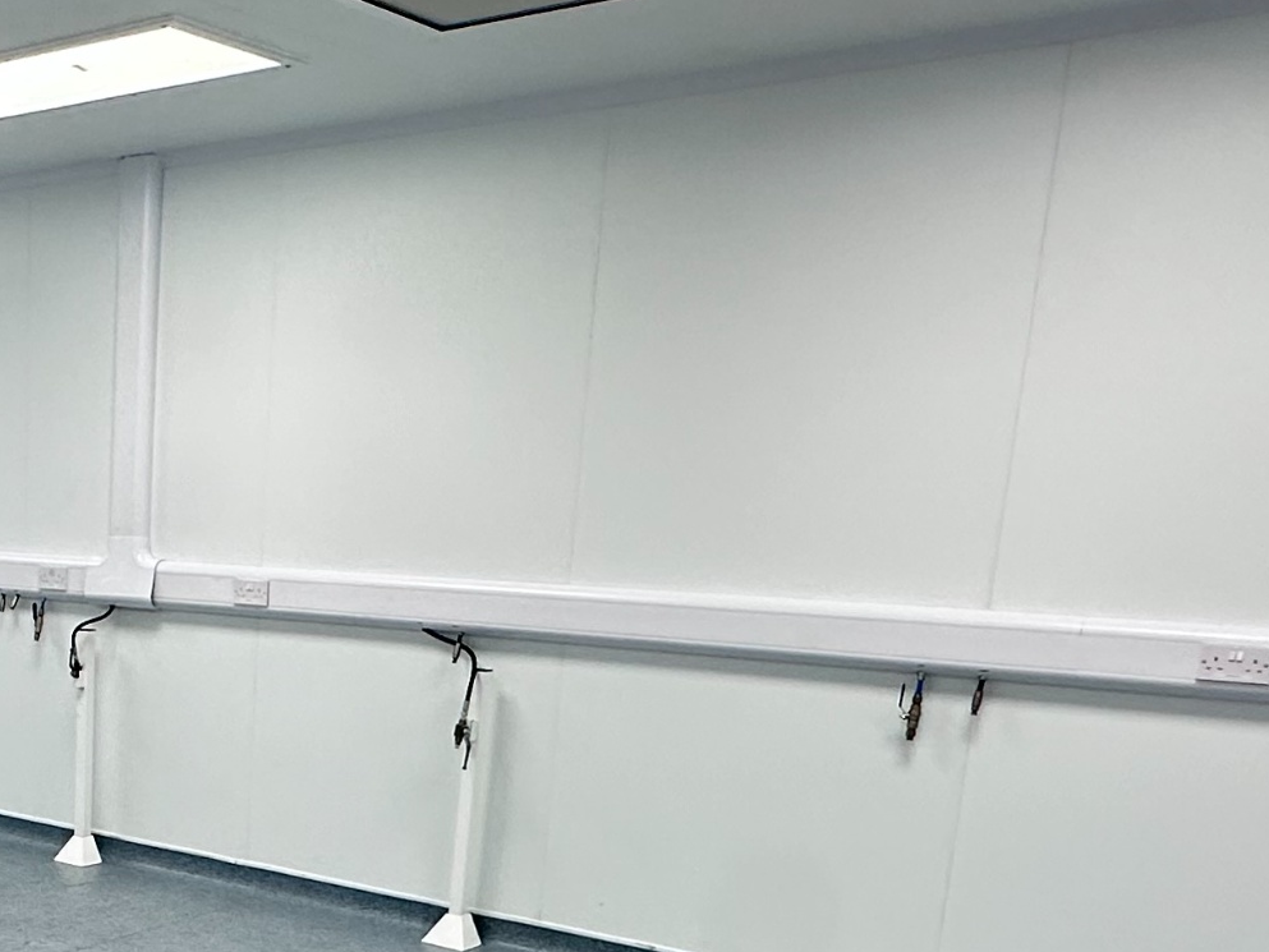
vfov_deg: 30.1
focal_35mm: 46
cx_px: 8
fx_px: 1687
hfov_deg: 37.1
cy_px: 864
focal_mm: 2.22
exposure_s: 1/100
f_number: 2.2
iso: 160
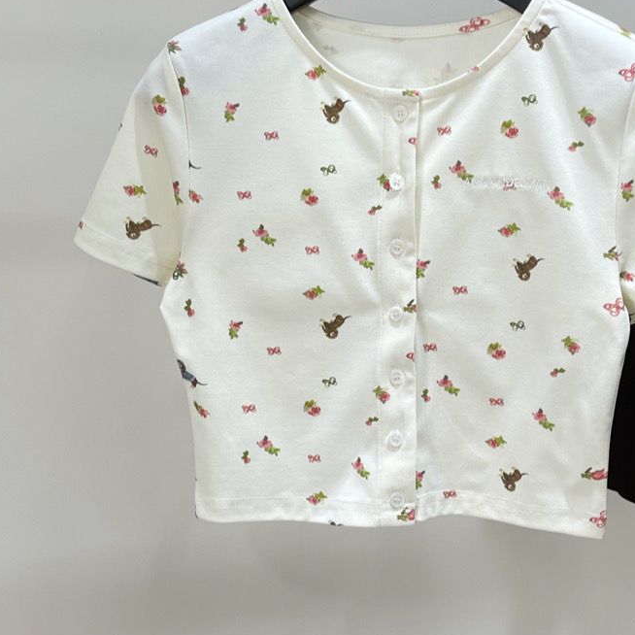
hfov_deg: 28.5
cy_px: 305
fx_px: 1245
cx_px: 398
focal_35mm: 60
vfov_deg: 28.6
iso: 32
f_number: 1.6
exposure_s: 1/183
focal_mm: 5.1
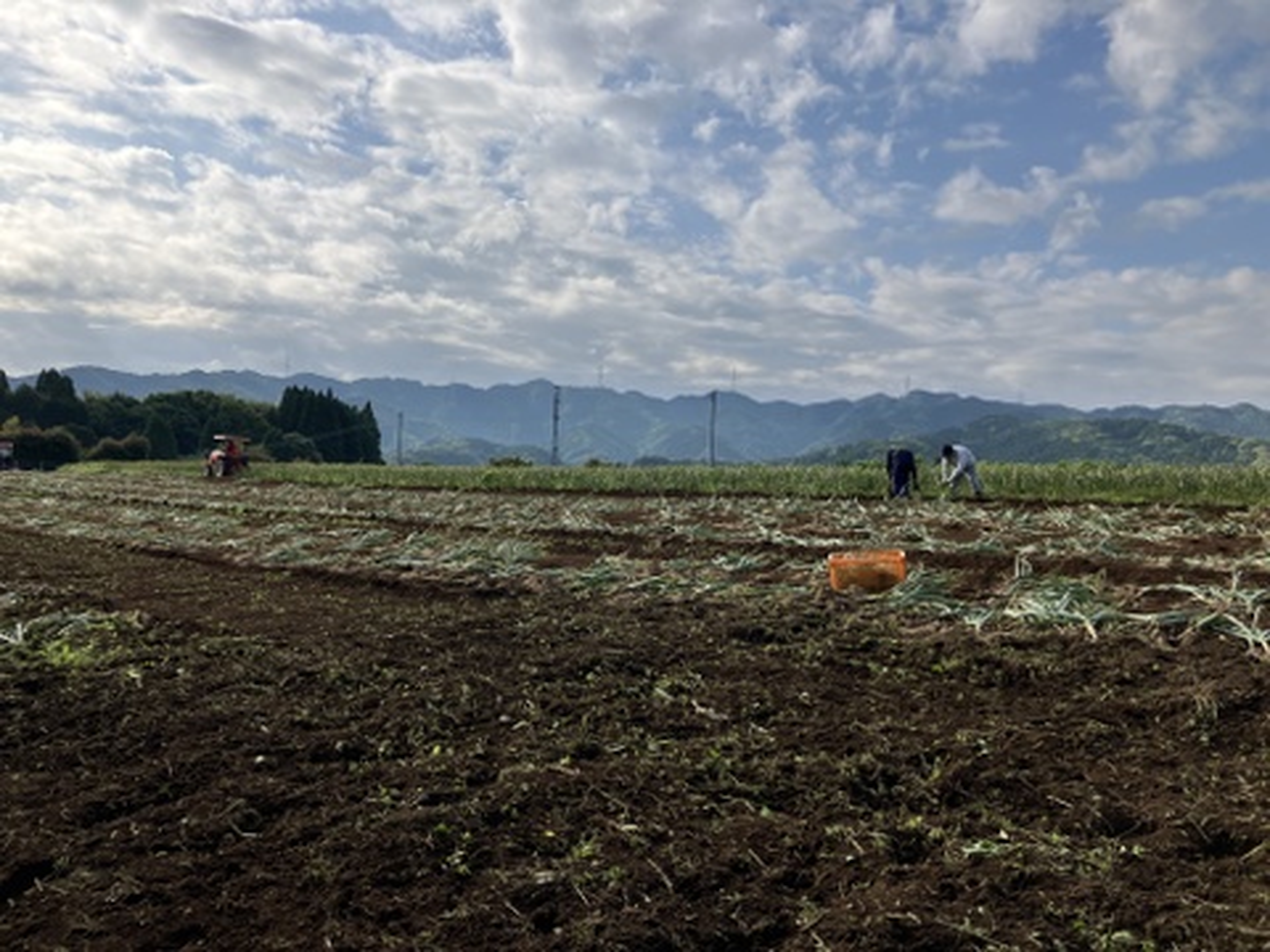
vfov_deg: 49.7
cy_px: 476
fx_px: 1027
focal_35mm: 28
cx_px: 635
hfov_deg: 63.4
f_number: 1.8
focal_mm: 3.99
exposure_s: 1/3247
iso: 32
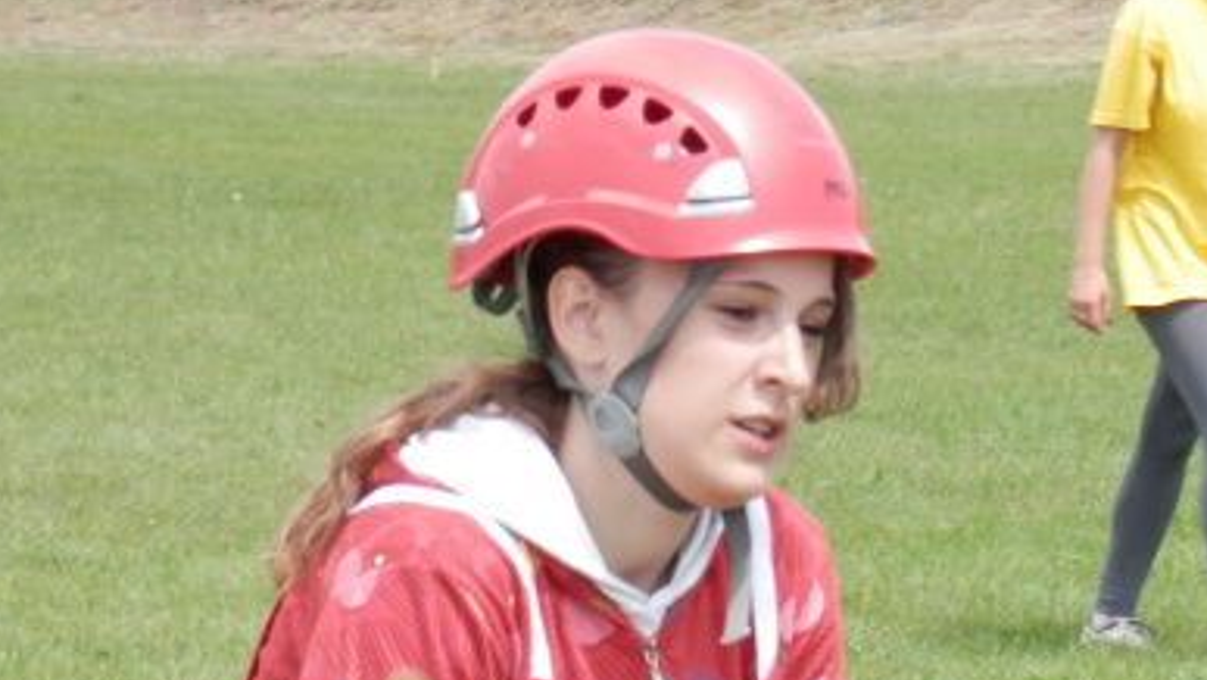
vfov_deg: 3.8
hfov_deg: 6.7
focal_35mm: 321
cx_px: 630
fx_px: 10277
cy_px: 644
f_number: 5.5
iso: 100
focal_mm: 27.5
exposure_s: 1/160
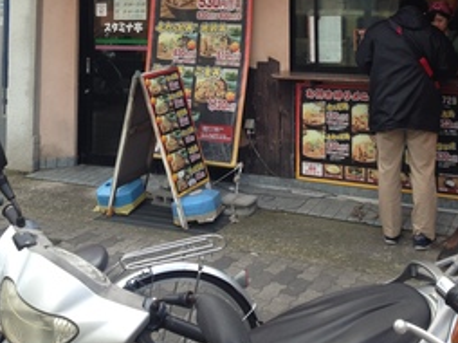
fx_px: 687
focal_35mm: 52
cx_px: 263
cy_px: -5
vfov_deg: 26.4
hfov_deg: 36.8
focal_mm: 4.12
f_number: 2.4
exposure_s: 1/218
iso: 50
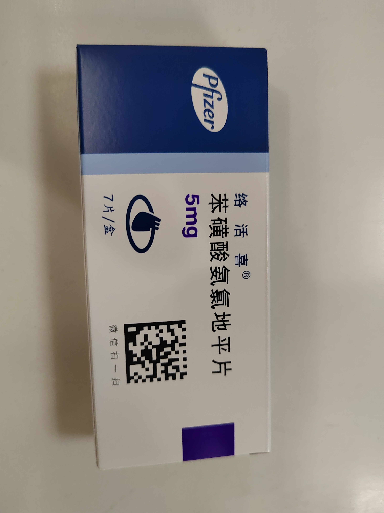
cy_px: 256
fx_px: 340
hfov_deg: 58.9
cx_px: 192
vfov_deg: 73.9
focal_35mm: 23
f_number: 1.9
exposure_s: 1/100
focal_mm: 5.52
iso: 2209
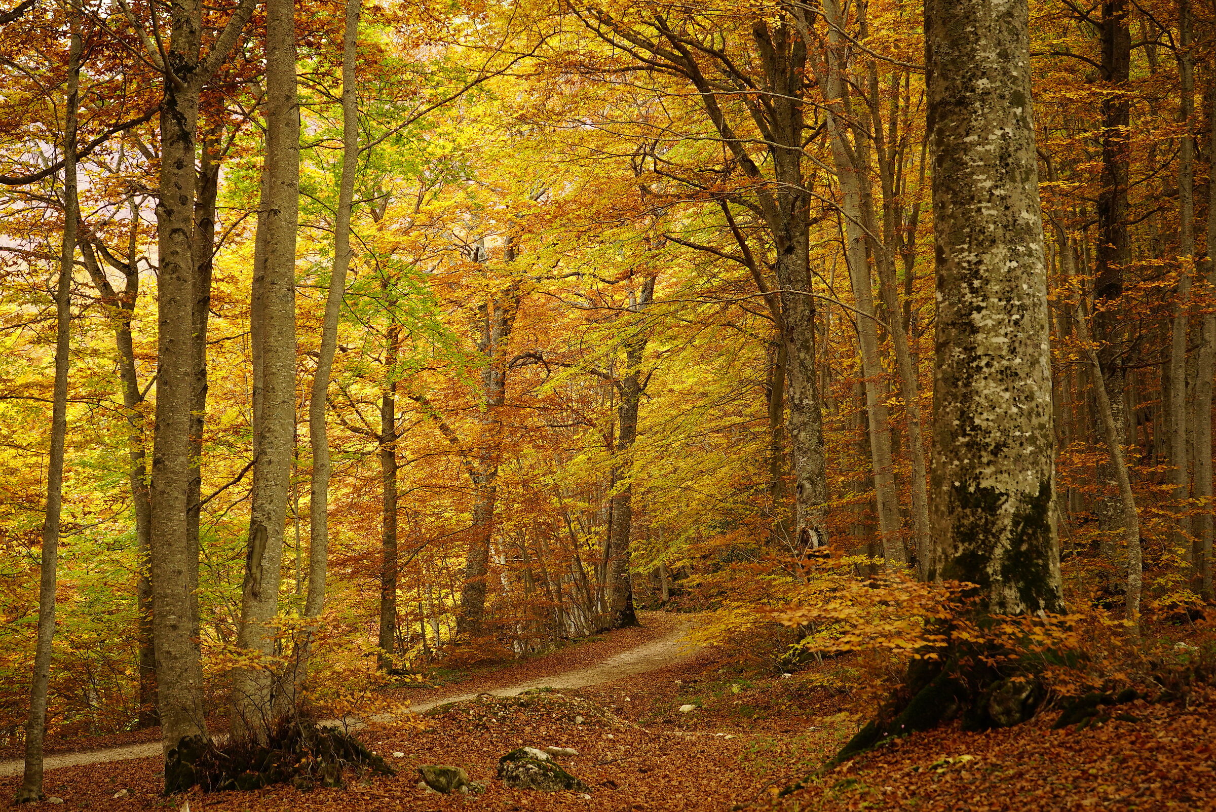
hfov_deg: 28.8
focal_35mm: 70
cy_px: 406
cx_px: 608
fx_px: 2366
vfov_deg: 19.5
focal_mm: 70
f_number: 6.3
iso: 400
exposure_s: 1/80
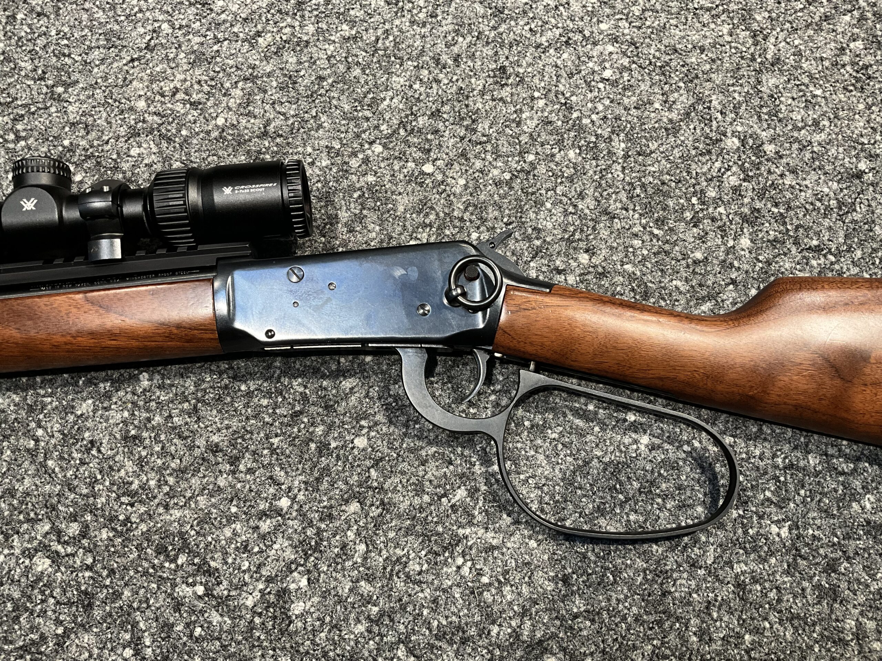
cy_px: 330
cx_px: 441
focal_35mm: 29
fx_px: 739
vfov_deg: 48.2
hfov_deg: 61.7
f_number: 1.8
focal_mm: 3
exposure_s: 1/63
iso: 64
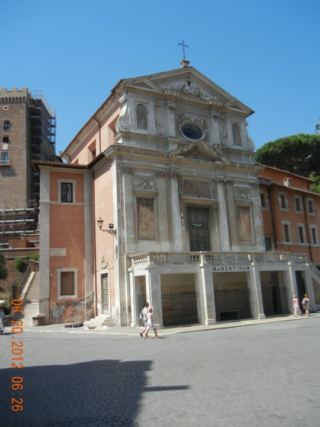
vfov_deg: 56.8
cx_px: 152
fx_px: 394
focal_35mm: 32
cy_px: 211
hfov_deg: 44.1
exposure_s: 1/359
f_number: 7
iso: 160
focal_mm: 5.4
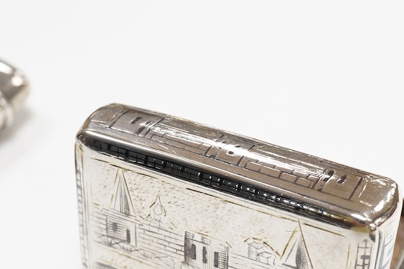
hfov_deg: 25.0
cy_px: 226
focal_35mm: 81
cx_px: 261
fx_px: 909
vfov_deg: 16.7
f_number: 14
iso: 2500
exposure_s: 1/100
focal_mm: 30
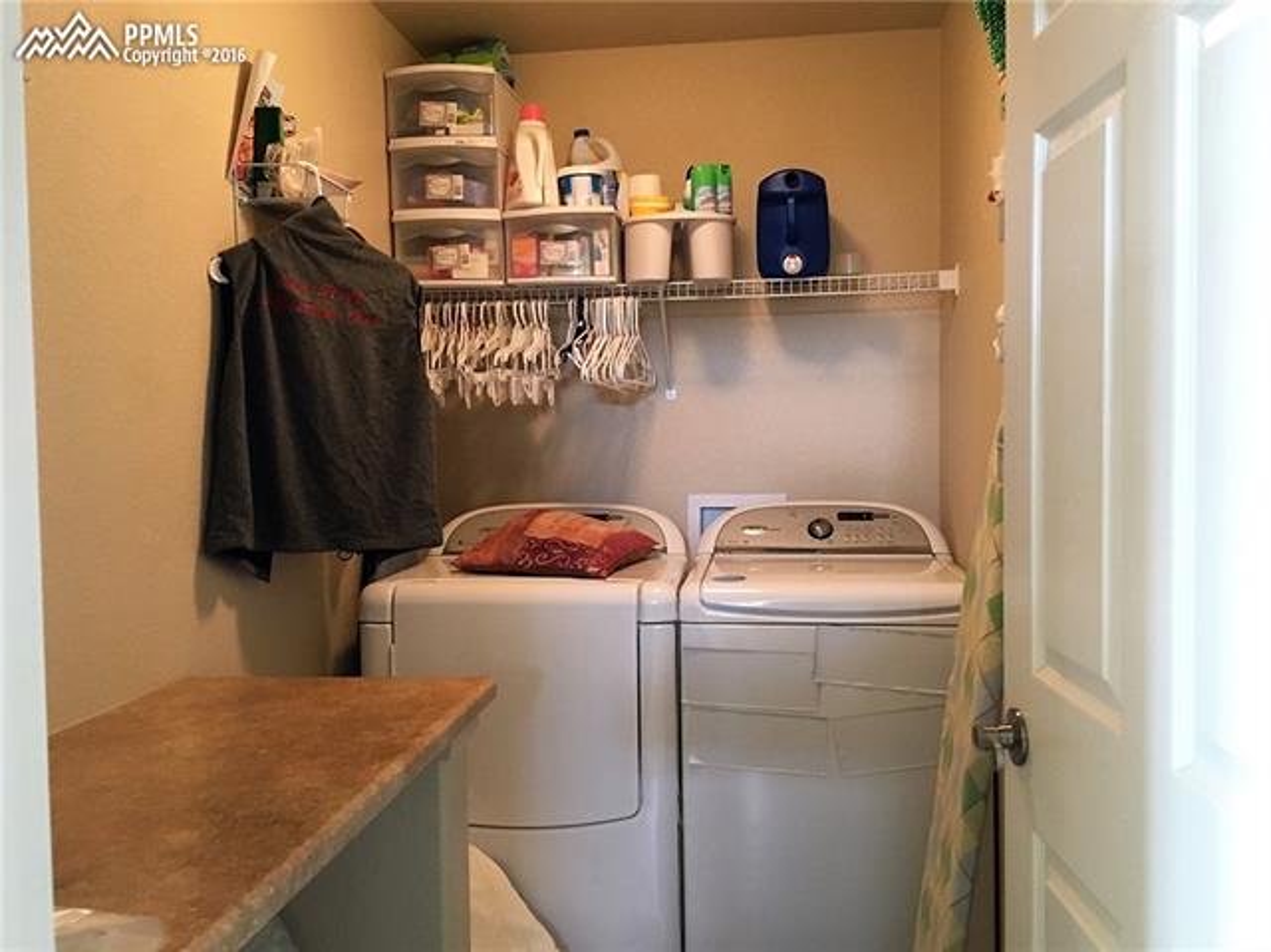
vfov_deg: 48.2
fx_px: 1064
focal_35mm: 29
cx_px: 636
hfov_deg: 61.7
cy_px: 476
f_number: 2.2
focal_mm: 4.15
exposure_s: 1/17
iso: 200
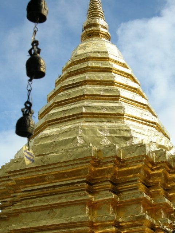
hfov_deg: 23.7
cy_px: 116
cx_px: 88
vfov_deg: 31.2
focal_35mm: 62
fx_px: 418
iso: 64
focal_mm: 12.9
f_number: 6.1
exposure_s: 1/281
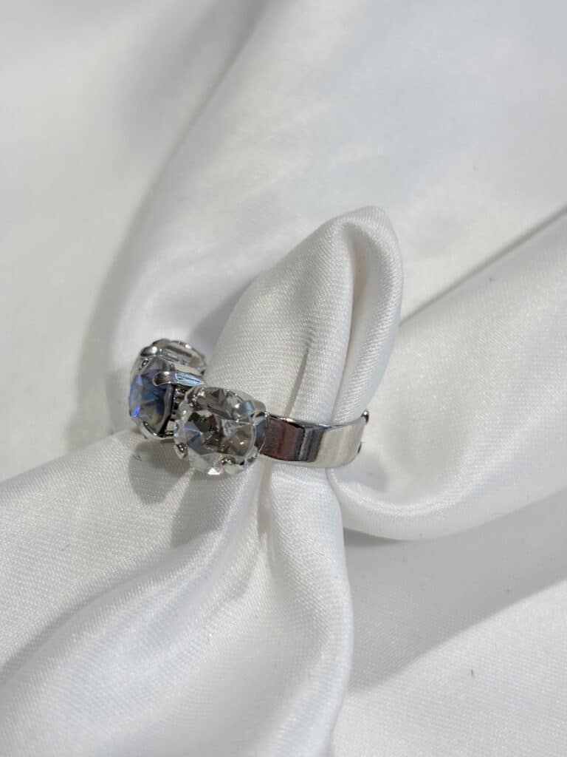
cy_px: 378
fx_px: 1136
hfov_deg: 28.0
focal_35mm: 52
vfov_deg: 36.8
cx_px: 284
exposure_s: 1/456
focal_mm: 5.96
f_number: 1.6
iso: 40
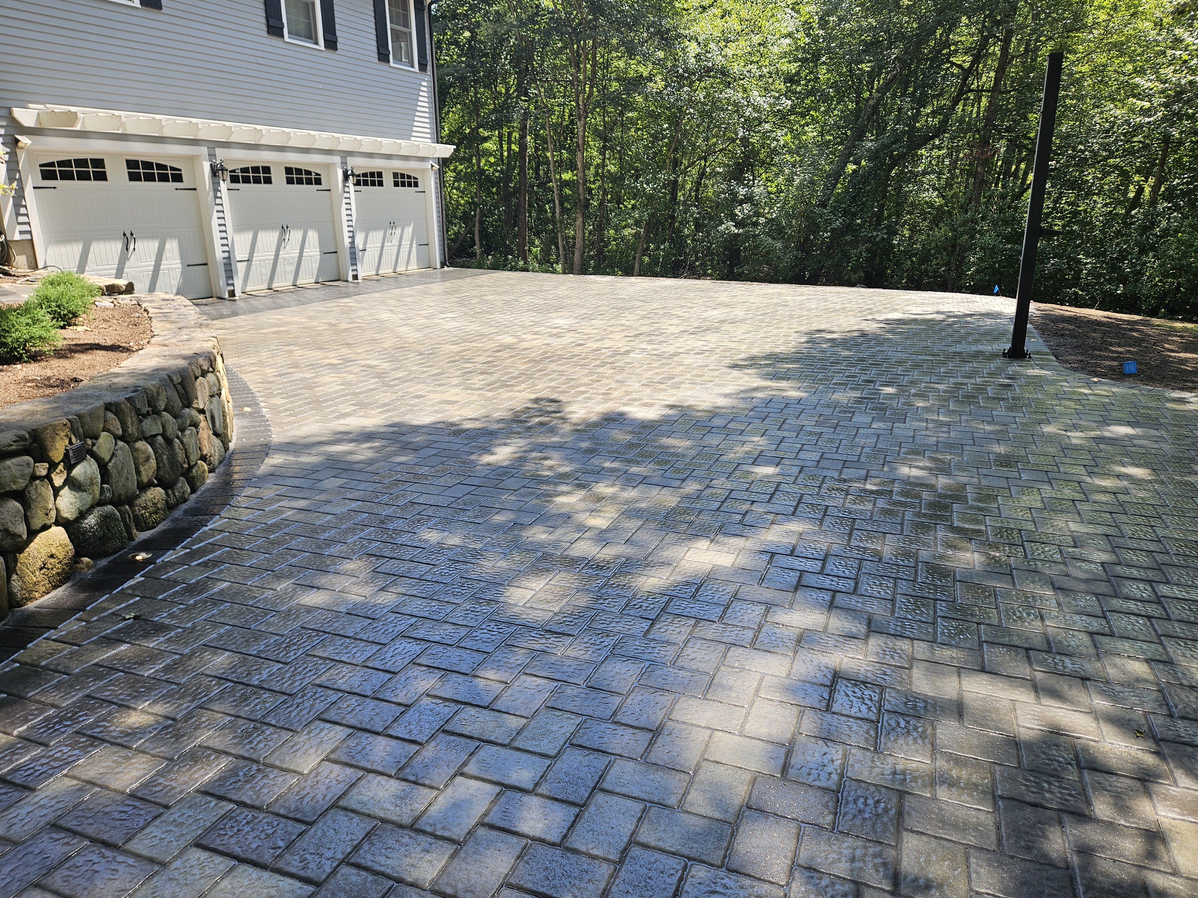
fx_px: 831
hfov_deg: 71.6
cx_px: 623
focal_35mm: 24
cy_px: 454
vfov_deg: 56.8
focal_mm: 5.4
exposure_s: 1/447
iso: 25
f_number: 1.8
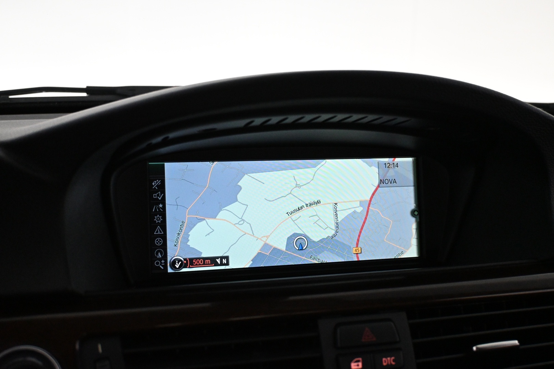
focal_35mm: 39
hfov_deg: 49.6
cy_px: 184
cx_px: 277
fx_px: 600
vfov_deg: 34.2
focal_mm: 26
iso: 4000
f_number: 4.5
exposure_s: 1/125
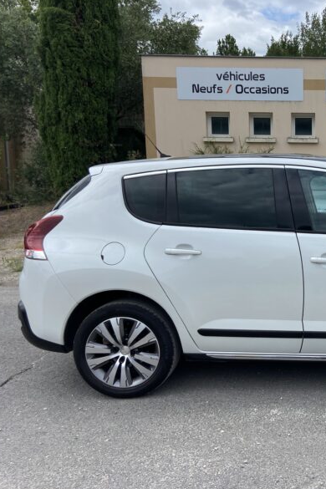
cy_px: 244
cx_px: 323
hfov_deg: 33.1
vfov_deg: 51.9
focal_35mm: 37
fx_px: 503
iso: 32
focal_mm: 4.25
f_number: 1.8
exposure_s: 1/2222
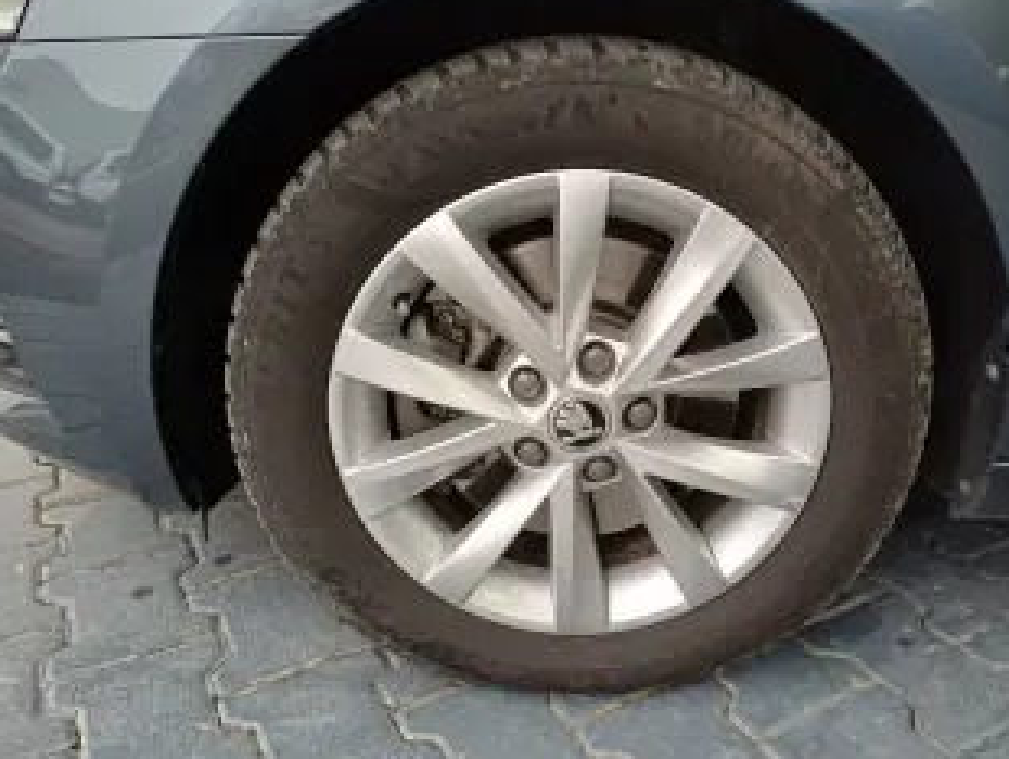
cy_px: 368
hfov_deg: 61.5
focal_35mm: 29
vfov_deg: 48.3
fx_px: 846
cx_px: 557
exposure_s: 1/50
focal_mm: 4.65
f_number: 1.8
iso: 80
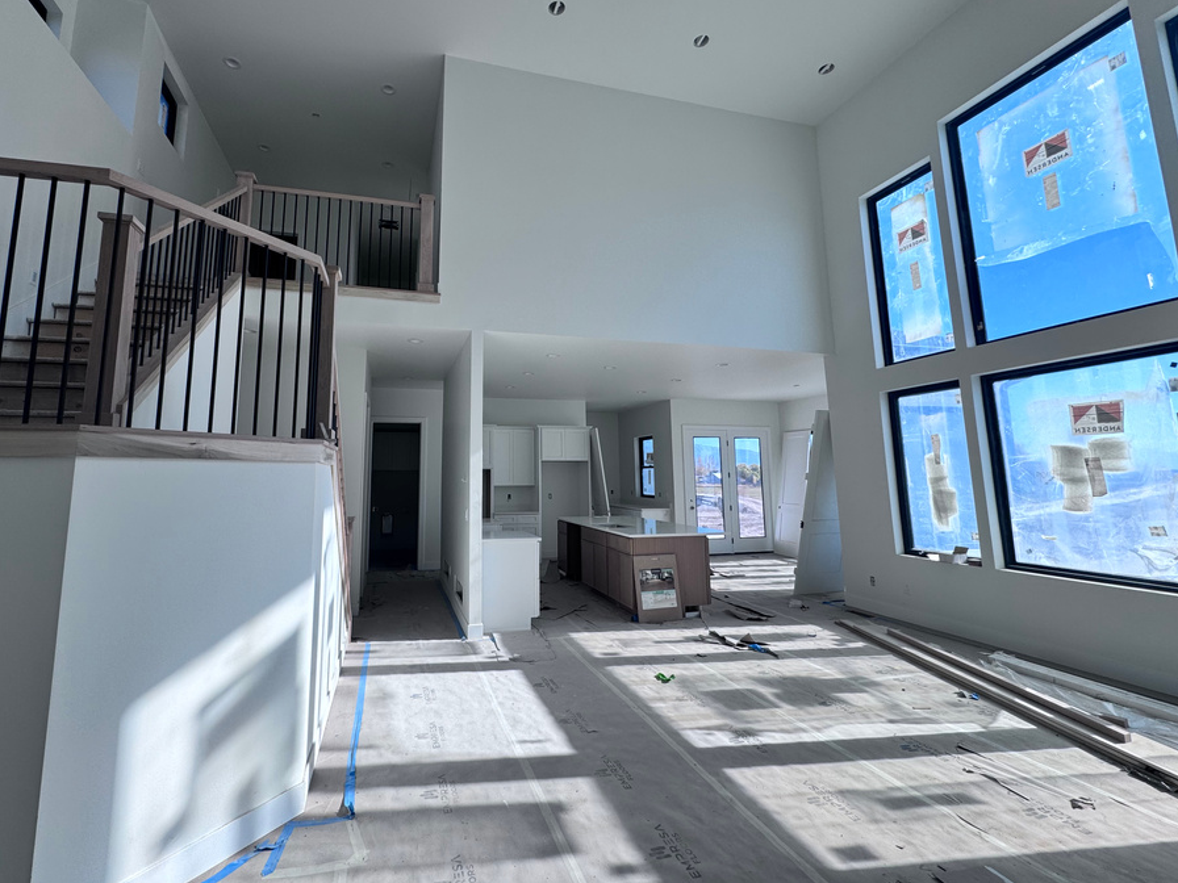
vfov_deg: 77.9
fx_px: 544
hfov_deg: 94.1
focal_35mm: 16
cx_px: 525
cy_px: 402
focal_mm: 2.22
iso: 50
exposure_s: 1/587
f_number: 2.2
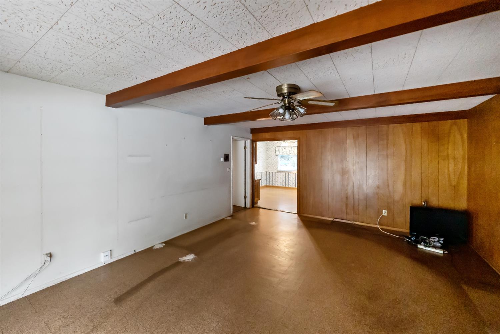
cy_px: 167
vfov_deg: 81.2
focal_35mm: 14
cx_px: 250
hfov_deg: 104.3
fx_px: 194
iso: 6400
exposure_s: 1/160
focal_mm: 14
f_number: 2.8
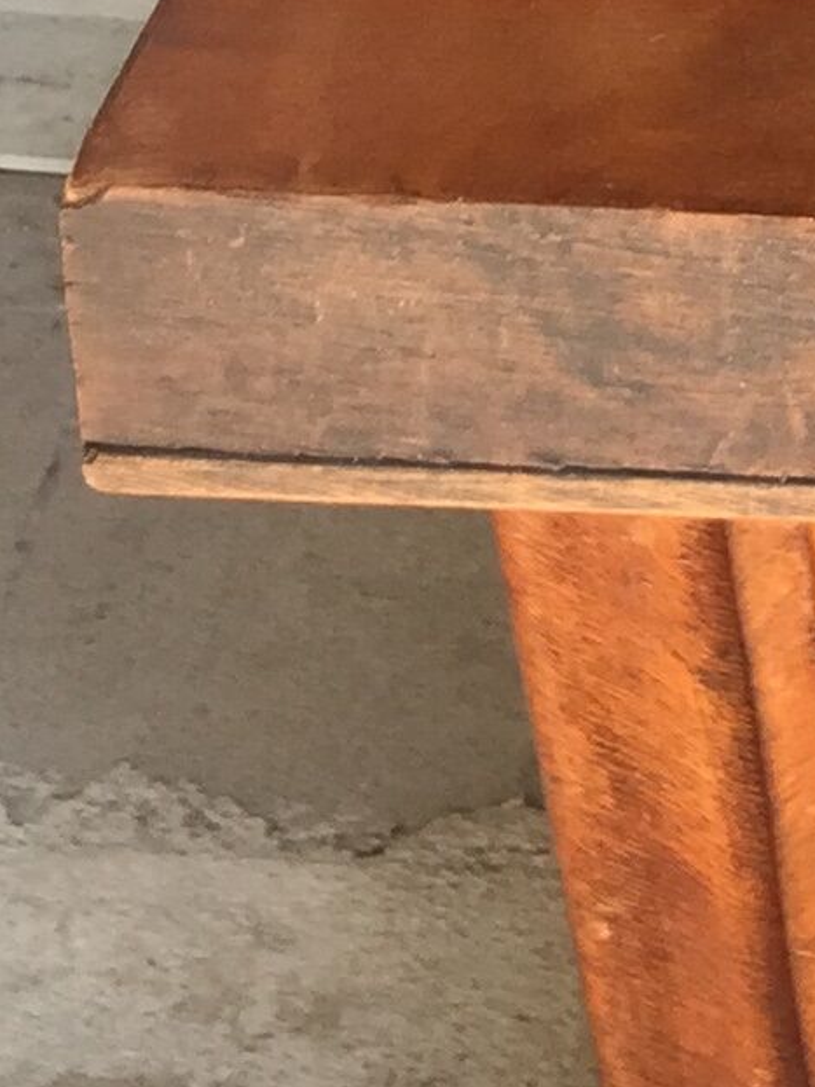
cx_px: 1939
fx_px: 4773
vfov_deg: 12.0
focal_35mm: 152
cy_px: -837
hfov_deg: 8.9
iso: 32
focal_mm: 4.15
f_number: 2.2
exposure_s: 1/120
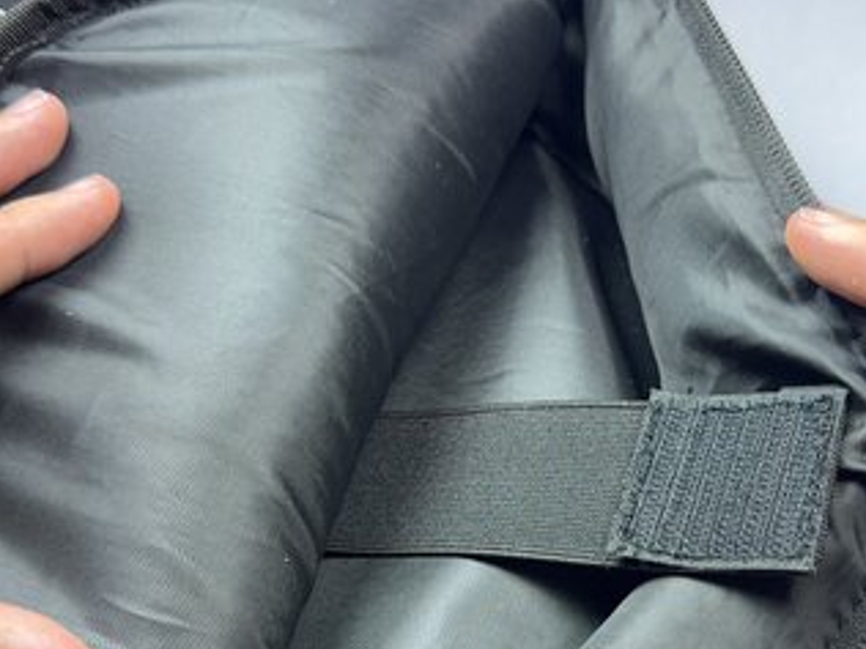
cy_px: 476
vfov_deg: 31.7
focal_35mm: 45
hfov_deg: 42.0
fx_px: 1126
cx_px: 502
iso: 64
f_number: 1.78
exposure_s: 1/184
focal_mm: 6.76
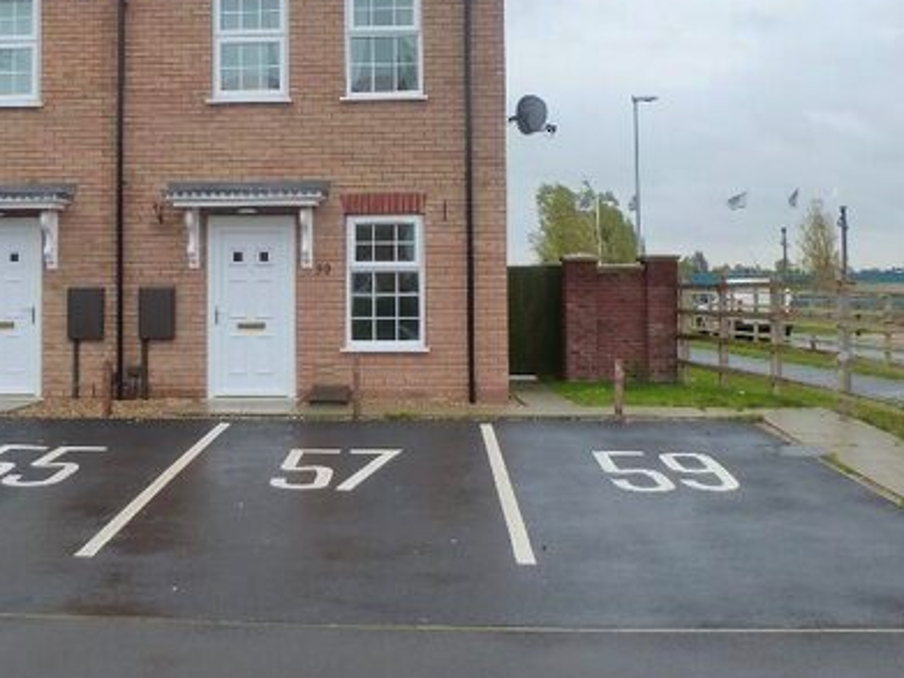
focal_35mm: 43
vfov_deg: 33.4
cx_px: 354
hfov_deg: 43.6
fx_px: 1123
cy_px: 239
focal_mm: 4.3
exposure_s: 1/160
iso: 160
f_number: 3.3
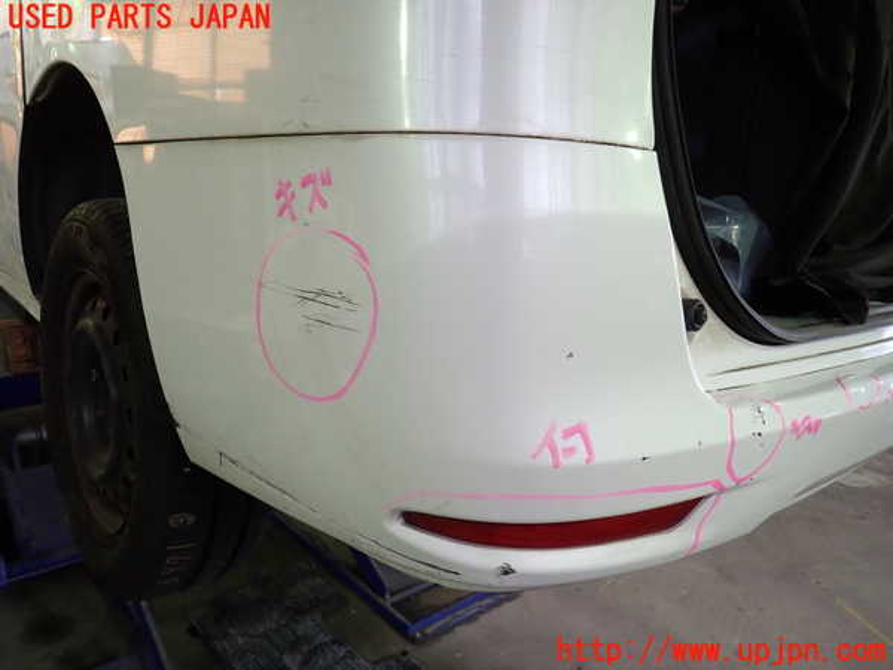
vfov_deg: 54.9
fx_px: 645
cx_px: 446
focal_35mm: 25
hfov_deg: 69.4
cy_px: 335
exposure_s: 1/50
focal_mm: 4.5
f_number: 2
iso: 200
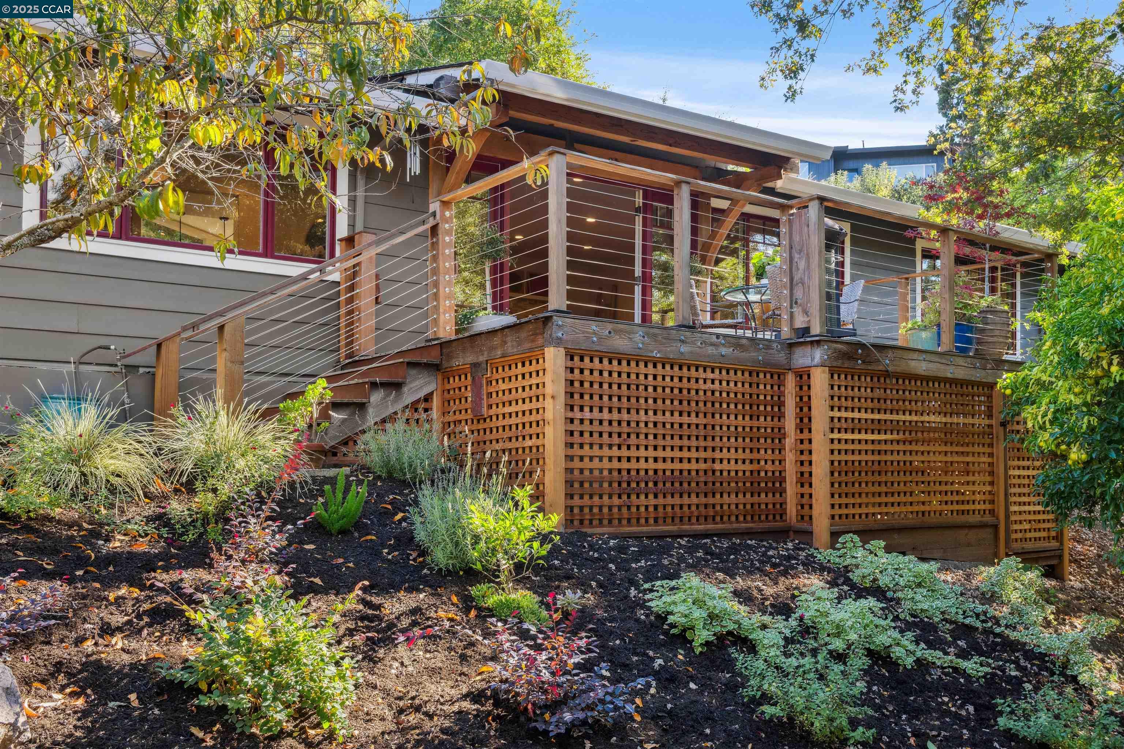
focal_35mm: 34
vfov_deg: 39.4
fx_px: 1046
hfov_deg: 56.5
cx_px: 562
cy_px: 374
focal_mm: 33.5
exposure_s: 1/60
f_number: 9
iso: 400
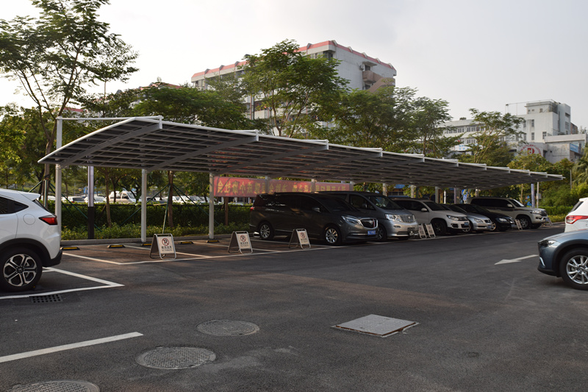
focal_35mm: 30
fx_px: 490
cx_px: 294
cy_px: 196
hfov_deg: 61.9
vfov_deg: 43.6
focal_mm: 20
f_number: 6.3
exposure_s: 1/160
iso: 100
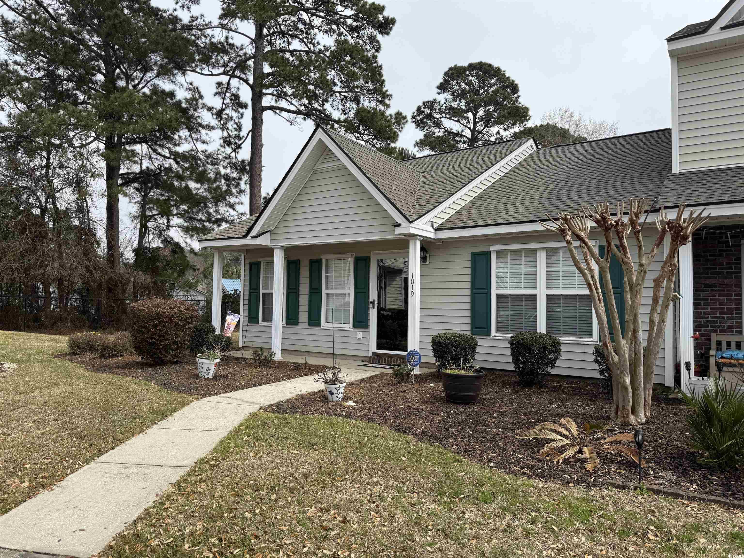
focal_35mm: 24
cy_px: 279
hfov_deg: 71.6
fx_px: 516
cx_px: 372
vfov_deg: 56.8
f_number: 1.78
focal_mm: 6.76
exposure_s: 1/3953
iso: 80
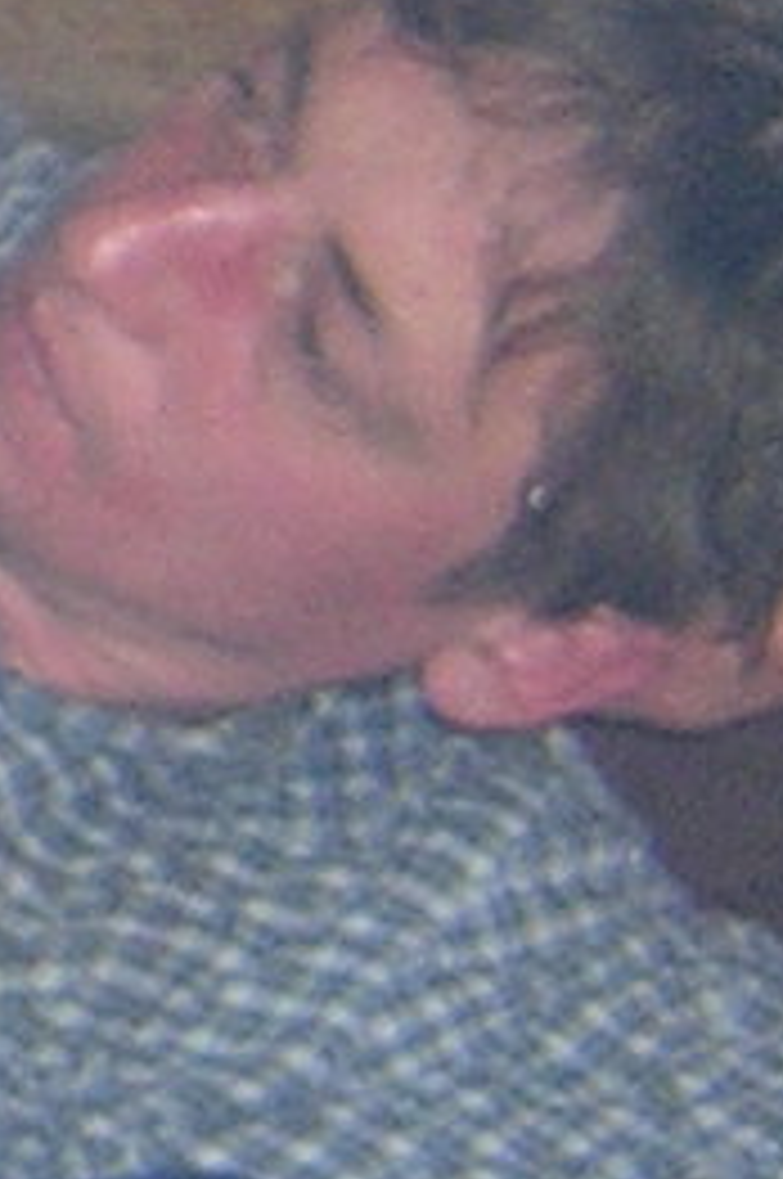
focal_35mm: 229
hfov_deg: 5.7
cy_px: 117
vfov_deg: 9.0
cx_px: -1130
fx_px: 7490
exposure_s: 1/60.1
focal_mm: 4.7
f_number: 2.6
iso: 238
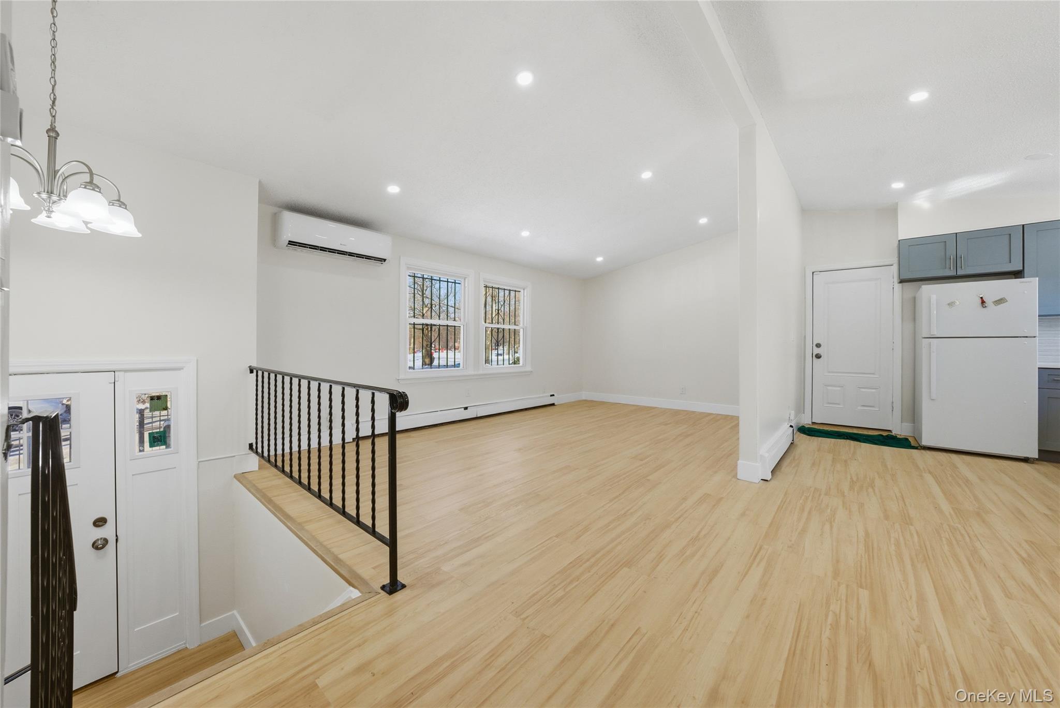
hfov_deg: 112.6
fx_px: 354
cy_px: 354
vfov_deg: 90.1
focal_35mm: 12
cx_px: 530
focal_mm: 12
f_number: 8
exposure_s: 1/640
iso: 800
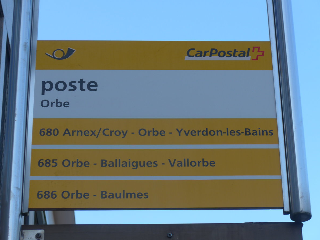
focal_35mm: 118
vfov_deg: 12.6
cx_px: 159
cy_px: 119
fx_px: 1091
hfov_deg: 16.7
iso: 80
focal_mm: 22.9
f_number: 5
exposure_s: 1/125
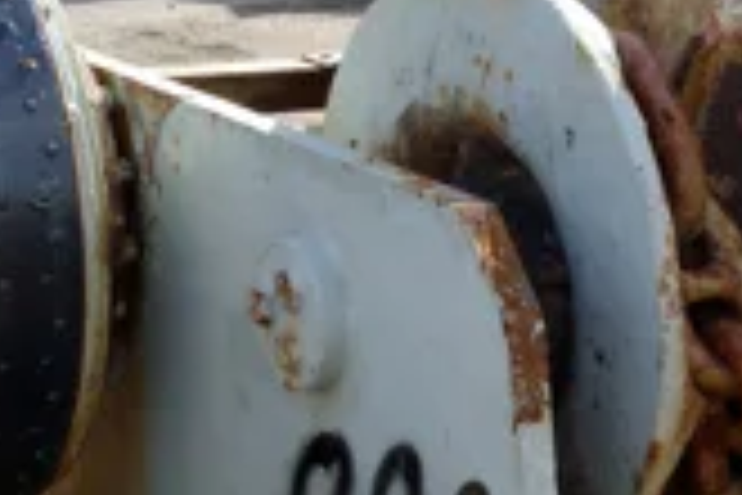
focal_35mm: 105
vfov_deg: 13.0
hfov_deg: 19.3
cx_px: 567
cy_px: 421
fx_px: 2164
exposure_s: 1/200
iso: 125
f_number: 5.6
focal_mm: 10.4
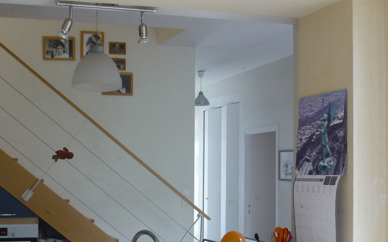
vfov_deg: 24.8
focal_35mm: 52
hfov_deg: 38.3
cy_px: 147
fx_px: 550
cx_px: 122
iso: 250
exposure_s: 1/30
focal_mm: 5.5
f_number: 2.8
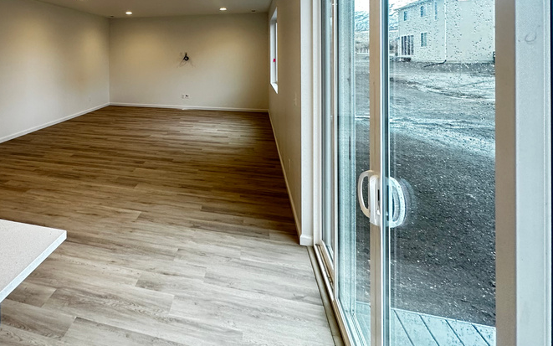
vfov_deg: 48.9
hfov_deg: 72.4
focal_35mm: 23
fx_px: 347
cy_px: 54
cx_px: 146
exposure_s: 1/60
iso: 200
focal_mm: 2.22
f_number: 2.2
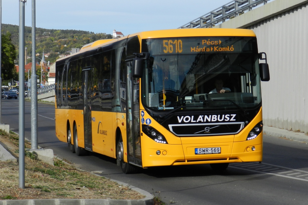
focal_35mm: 91
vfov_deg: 15.0
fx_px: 778
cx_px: 154
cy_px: 103
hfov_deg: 22.4
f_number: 4.4
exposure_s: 1/1000
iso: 160
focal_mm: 14.9
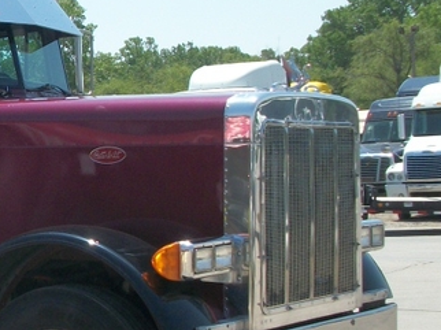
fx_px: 1235
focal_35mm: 97
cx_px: -112
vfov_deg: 15.2
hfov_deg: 18.9
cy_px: 201
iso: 80
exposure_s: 1/160
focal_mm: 5.7
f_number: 8.8
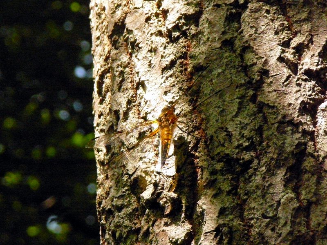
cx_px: 164
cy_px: 122
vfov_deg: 6.5
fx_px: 2163
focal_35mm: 229
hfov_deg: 8.6
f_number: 7.1
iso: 800
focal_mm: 34.1
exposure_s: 1/500
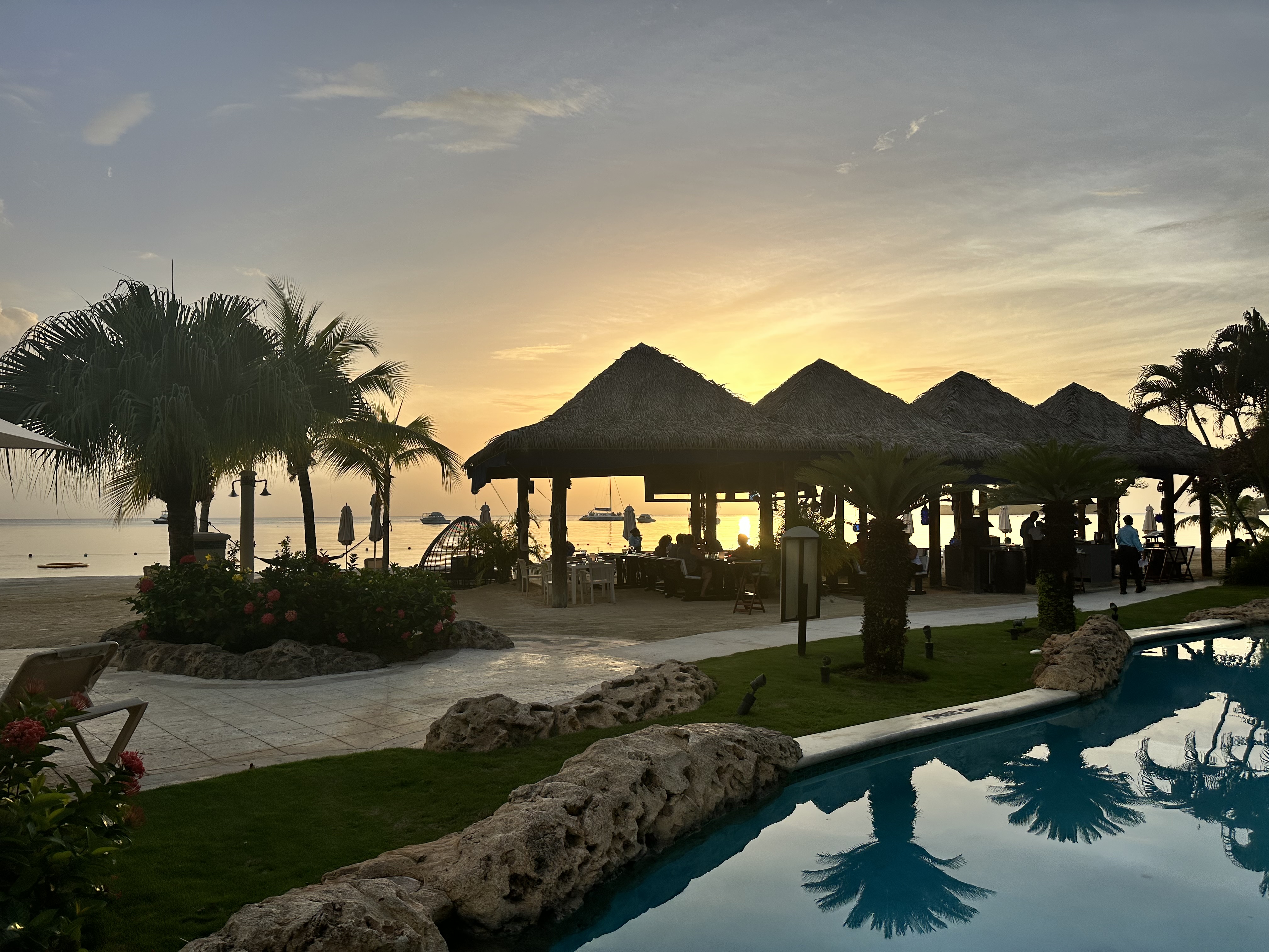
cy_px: 476
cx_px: 634
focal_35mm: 24
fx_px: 880
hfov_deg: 71.6
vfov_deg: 56.8
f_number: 1.78
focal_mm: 6.86
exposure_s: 1/3356
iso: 80
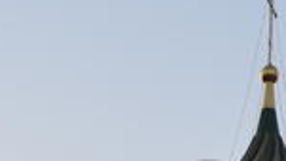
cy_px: 208
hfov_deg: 7.9
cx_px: 528
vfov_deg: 4.6
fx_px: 2003
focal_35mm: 264
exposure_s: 1/125
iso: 200
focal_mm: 29
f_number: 4.5
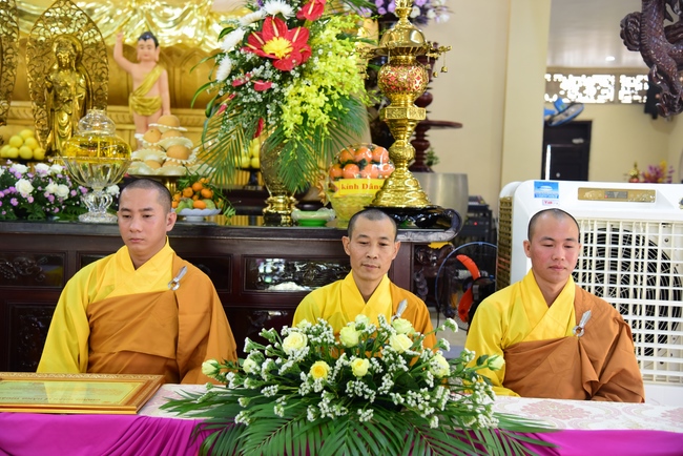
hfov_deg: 41.1
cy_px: 228
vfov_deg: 28.1
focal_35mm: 48
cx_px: 342
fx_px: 911
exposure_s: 1/60
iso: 1600
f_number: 4
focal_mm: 48
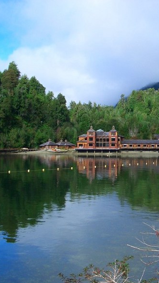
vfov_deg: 39.9
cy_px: 143
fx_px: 390
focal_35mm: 52
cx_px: 111
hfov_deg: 22.9
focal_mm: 5.8
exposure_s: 1/400
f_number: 4.3
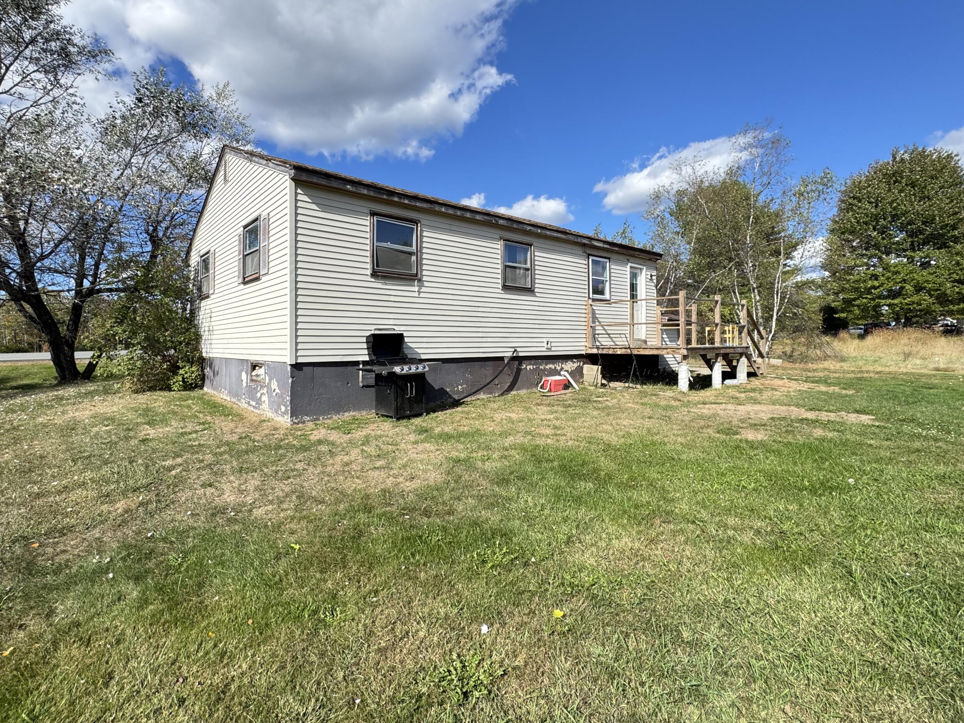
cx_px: 451
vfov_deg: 74.6
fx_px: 473
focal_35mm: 17
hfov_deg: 90.9
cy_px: 338
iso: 40
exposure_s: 1/1048
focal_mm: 2.22
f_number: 2.2
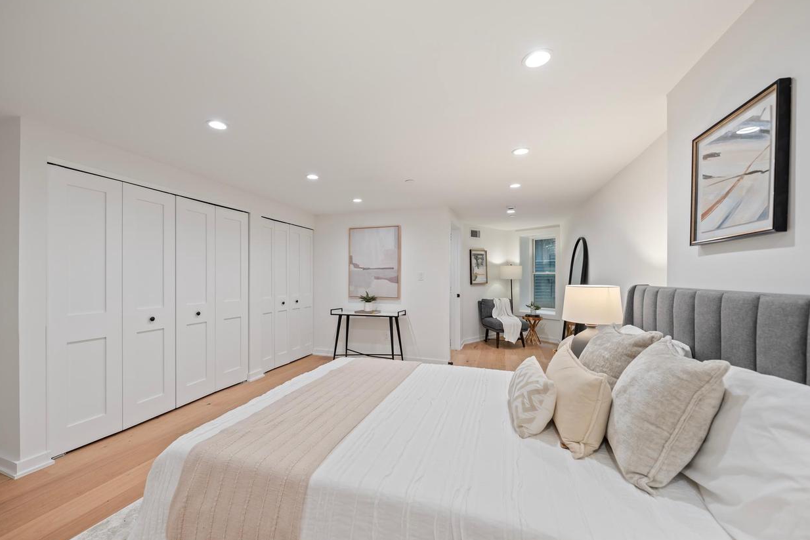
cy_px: 276
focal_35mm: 14
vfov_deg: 81.2
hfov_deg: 104.2
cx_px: 385
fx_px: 315
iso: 800
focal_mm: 12
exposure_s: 1/30
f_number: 4
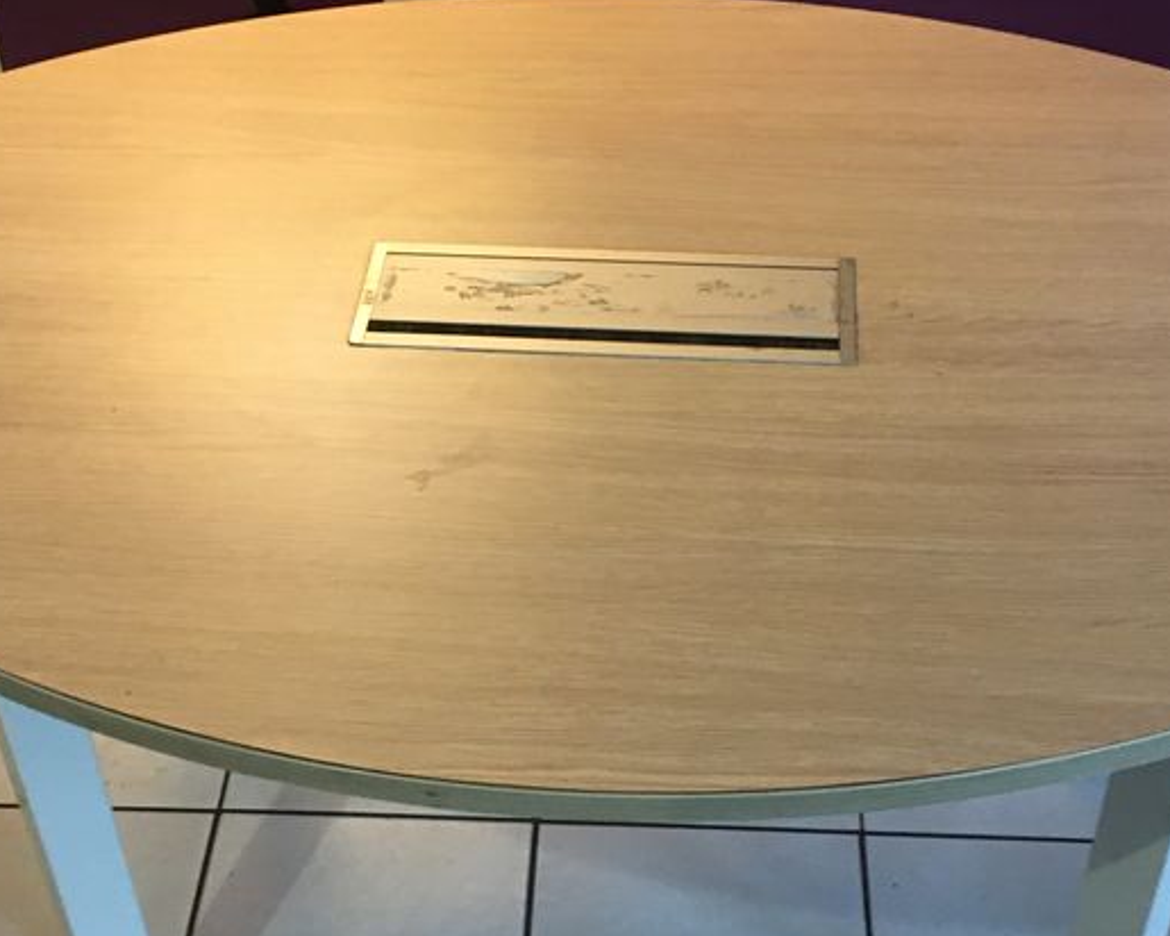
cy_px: 429
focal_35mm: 55
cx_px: 559
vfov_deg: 27.6
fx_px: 1905
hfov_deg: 34.1
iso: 200
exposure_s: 1/25
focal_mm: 4.15
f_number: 2.2
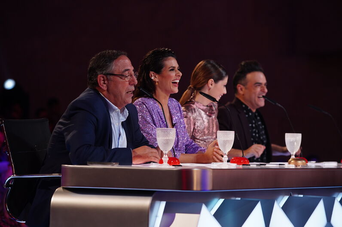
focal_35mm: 155
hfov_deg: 13.3
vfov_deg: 8.8
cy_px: 114
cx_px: 171
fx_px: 1471
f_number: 4
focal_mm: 155
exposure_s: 1/160
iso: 1250
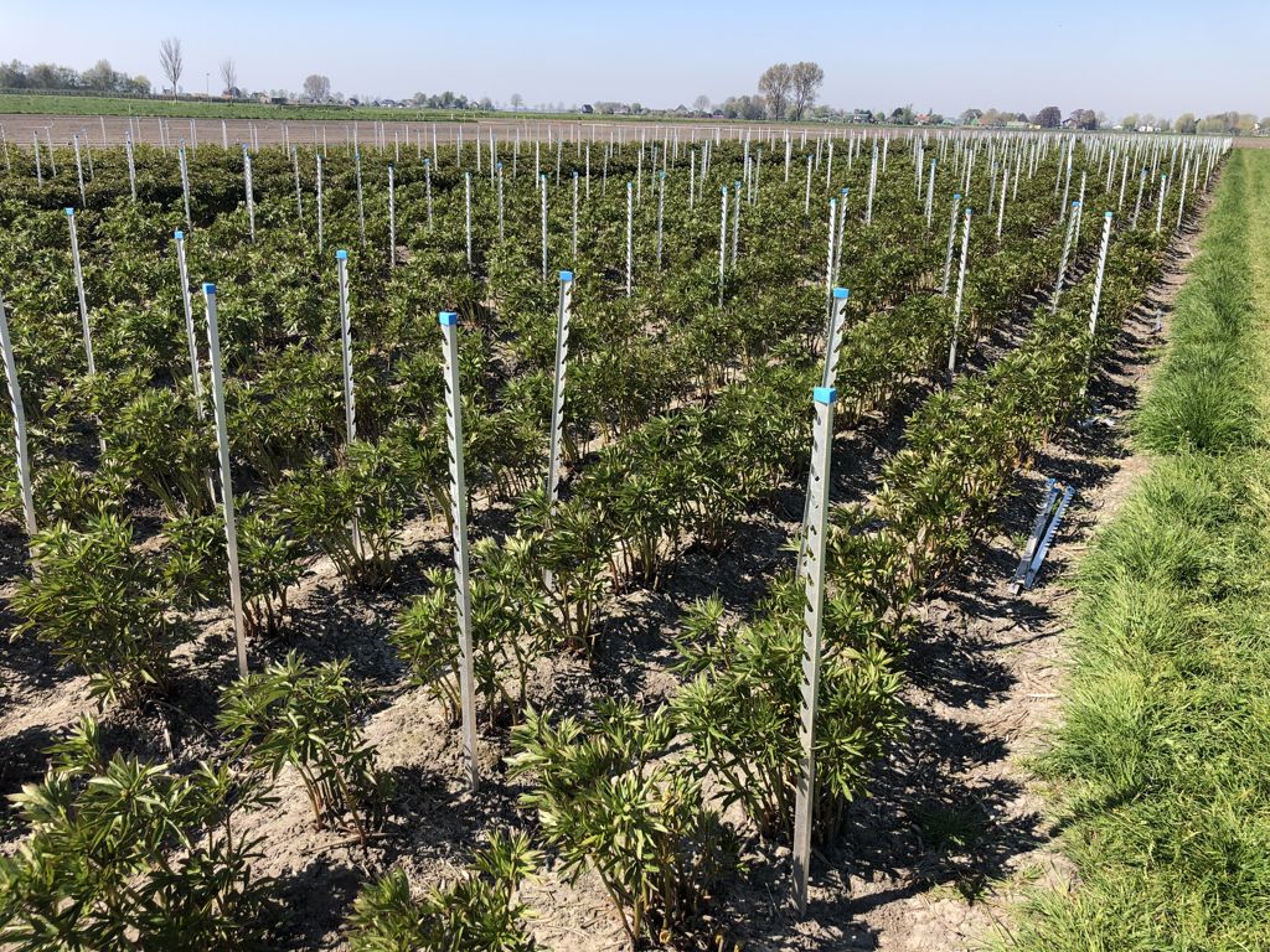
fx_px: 1027
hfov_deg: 63.4
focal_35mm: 28
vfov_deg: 49.7
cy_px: 476
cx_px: 635
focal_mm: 3.99
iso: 20
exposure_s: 1/873
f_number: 1.8
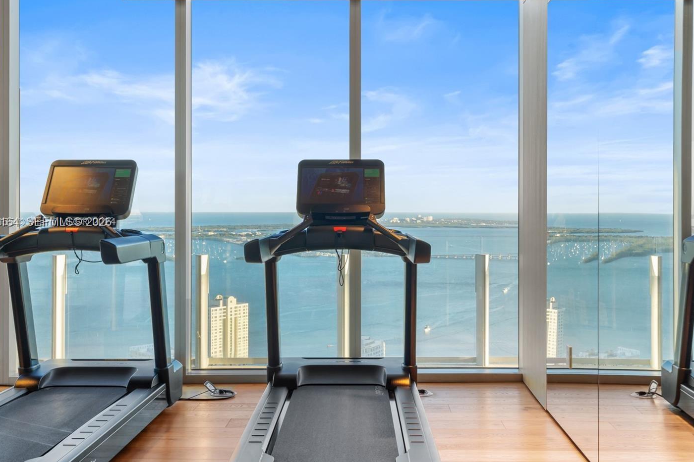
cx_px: 354
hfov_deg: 48.5
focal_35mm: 40
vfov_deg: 33.4
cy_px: 223
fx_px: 771
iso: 250
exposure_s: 1/8
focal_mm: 35
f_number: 13
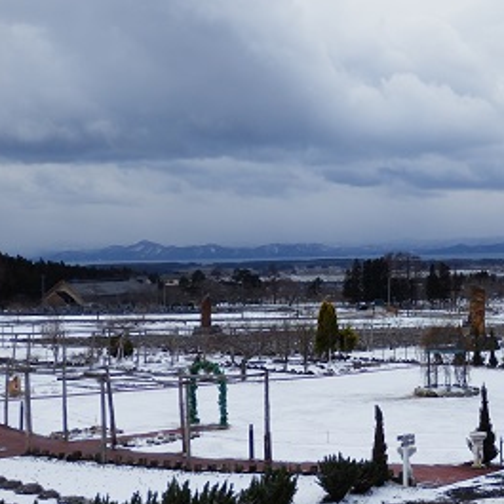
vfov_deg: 31.0
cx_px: 348
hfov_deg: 30.8
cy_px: 292
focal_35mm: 55
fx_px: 906
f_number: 9.7
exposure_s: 1/160
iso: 80
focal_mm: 6
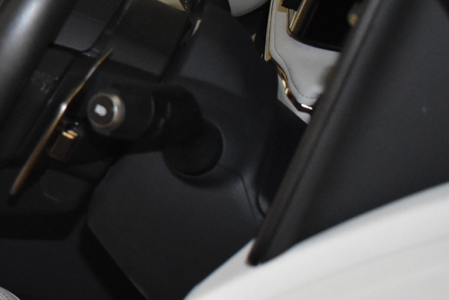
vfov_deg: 15.2
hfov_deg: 19.5
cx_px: -237
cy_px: 84
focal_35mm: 90
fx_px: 1123
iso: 2500
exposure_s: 1/60
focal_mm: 18
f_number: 4
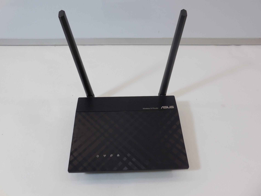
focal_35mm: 26
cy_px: 98
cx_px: 130
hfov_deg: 67.3
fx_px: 196
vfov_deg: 53.1
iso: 125
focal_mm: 4.6
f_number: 3.5
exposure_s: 1/60
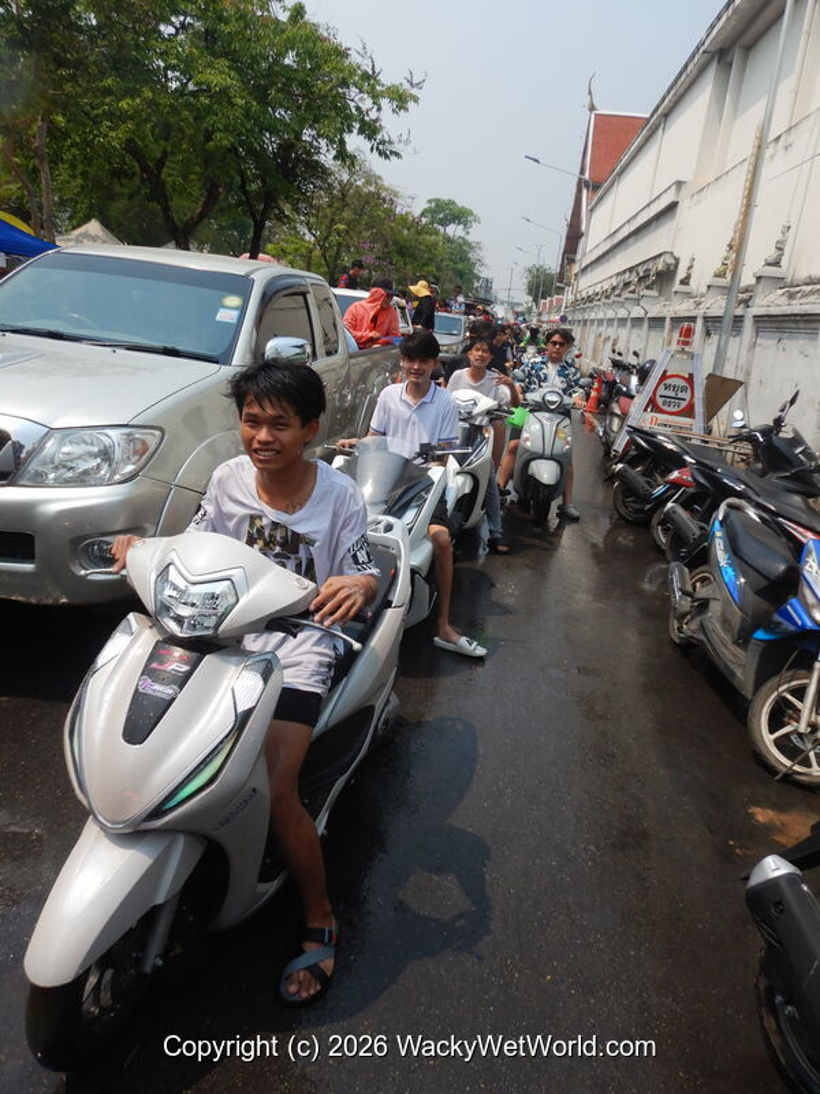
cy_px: 547
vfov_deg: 71.6
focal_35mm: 24
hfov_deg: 56.8
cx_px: 410
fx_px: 758
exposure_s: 1/1000
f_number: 4.1
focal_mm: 4.3
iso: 125
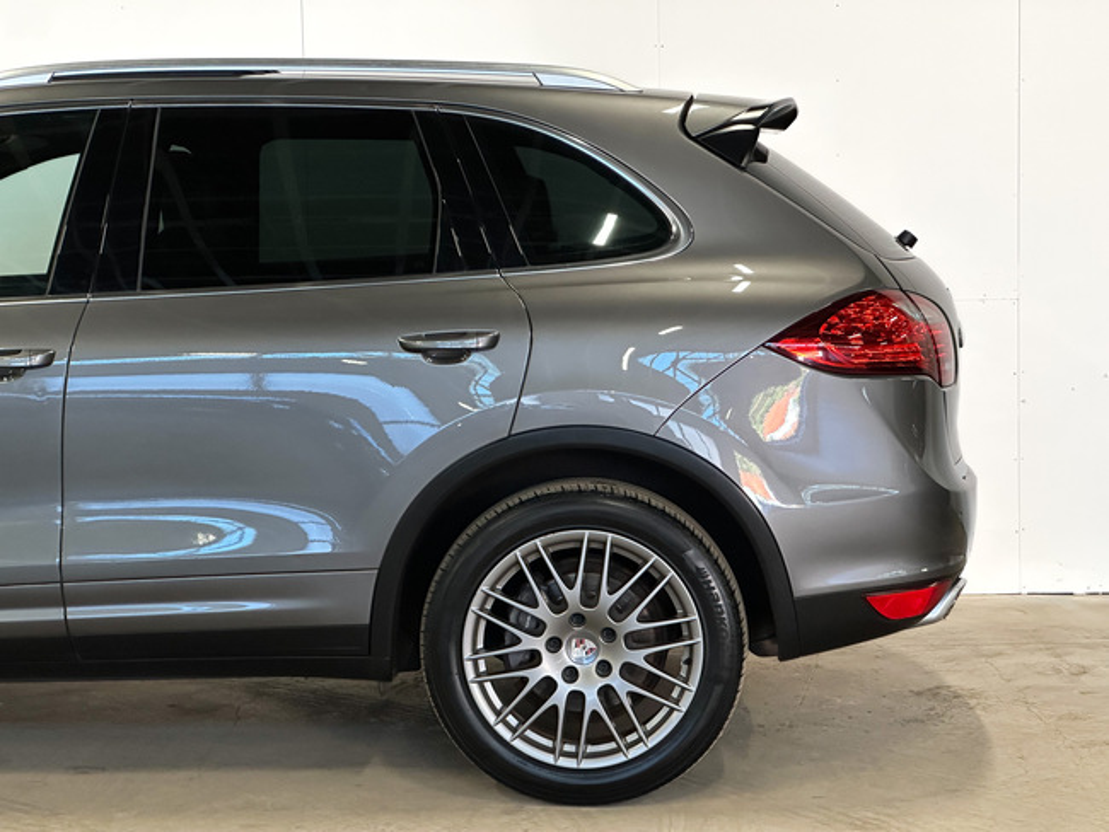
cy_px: 416
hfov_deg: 25.3
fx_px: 2468
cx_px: 554
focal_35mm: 77
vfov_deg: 19.2
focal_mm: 9
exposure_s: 1/50
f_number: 2.8
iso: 160
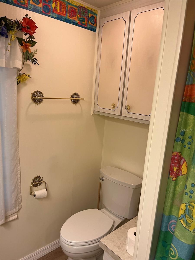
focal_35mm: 26
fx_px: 195
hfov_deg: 53.1
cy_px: 130
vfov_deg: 67.3
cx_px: 98
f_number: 1.6
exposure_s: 1/60
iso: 80
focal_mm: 5.1
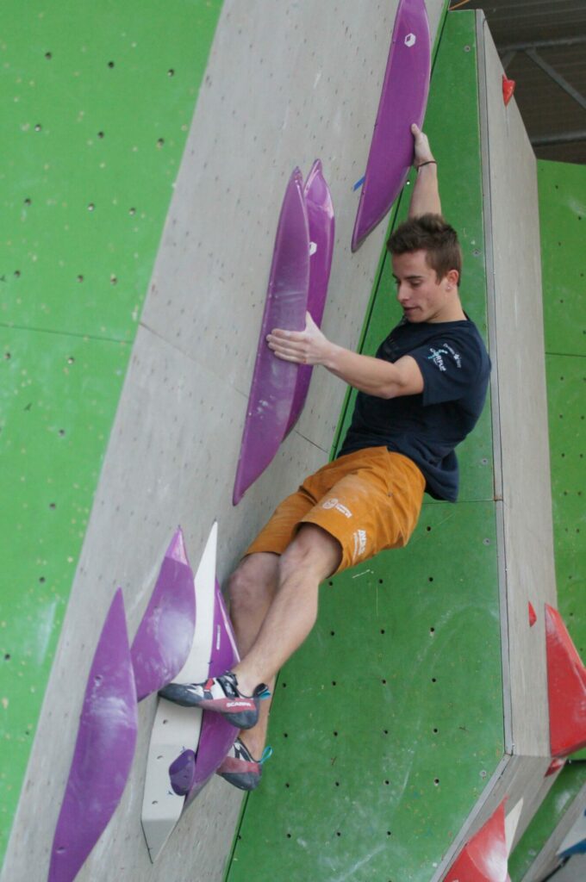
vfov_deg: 16.1
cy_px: 441
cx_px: 293
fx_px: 3121
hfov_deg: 10.7
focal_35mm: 128
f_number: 2.8
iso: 1600
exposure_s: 1/800
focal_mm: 85
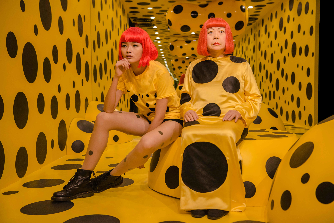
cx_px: 167
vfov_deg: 33.4
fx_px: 371
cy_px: 112
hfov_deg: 48.4
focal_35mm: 40
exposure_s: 1/60
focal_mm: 40
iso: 500
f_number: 4.5
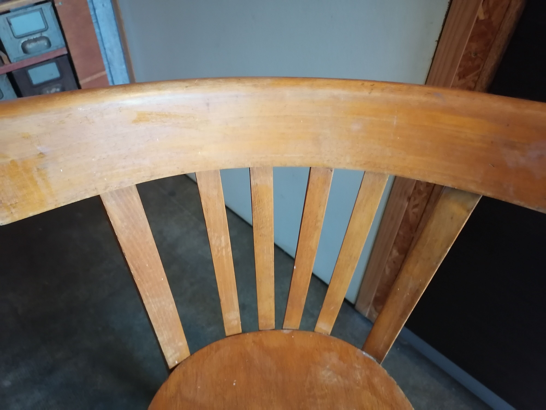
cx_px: 273
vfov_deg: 51.4
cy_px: 205
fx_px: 426
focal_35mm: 27
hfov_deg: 65.3
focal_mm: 5.3
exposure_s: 1/25
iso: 1000
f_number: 1.8
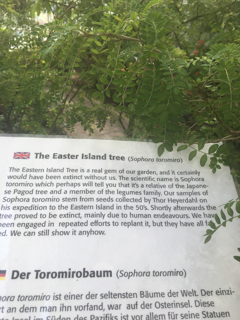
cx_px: 120
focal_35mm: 29
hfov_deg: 48.2
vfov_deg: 61.7
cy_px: 160
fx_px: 268
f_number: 2.2
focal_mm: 4.15
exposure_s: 1/228
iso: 25
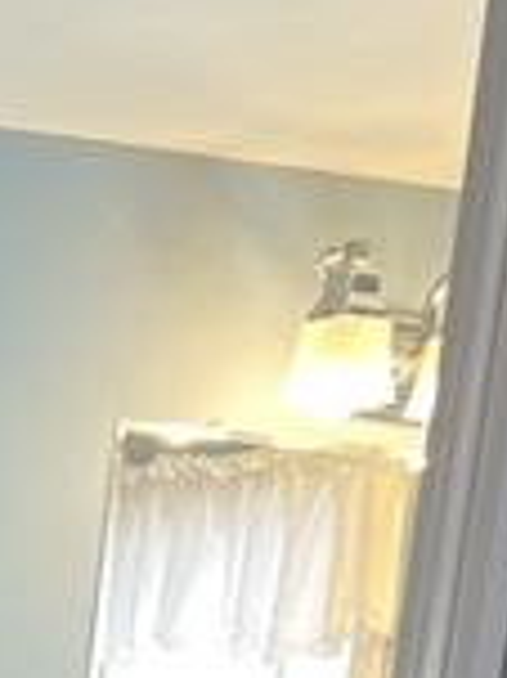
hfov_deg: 10.0
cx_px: -655
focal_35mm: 132
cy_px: 1495
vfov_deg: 12.5
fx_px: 2581
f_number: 1.5
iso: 80
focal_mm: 5.7
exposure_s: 1/60
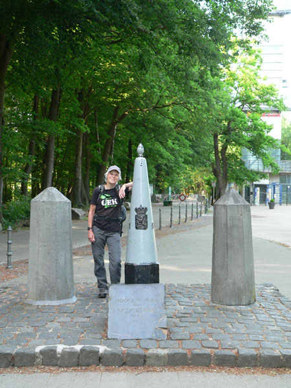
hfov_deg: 28.0
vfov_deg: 36.8
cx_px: 146
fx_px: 583
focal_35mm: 52
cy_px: 194
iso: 200
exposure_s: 1/60
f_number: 2.8
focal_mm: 8.7
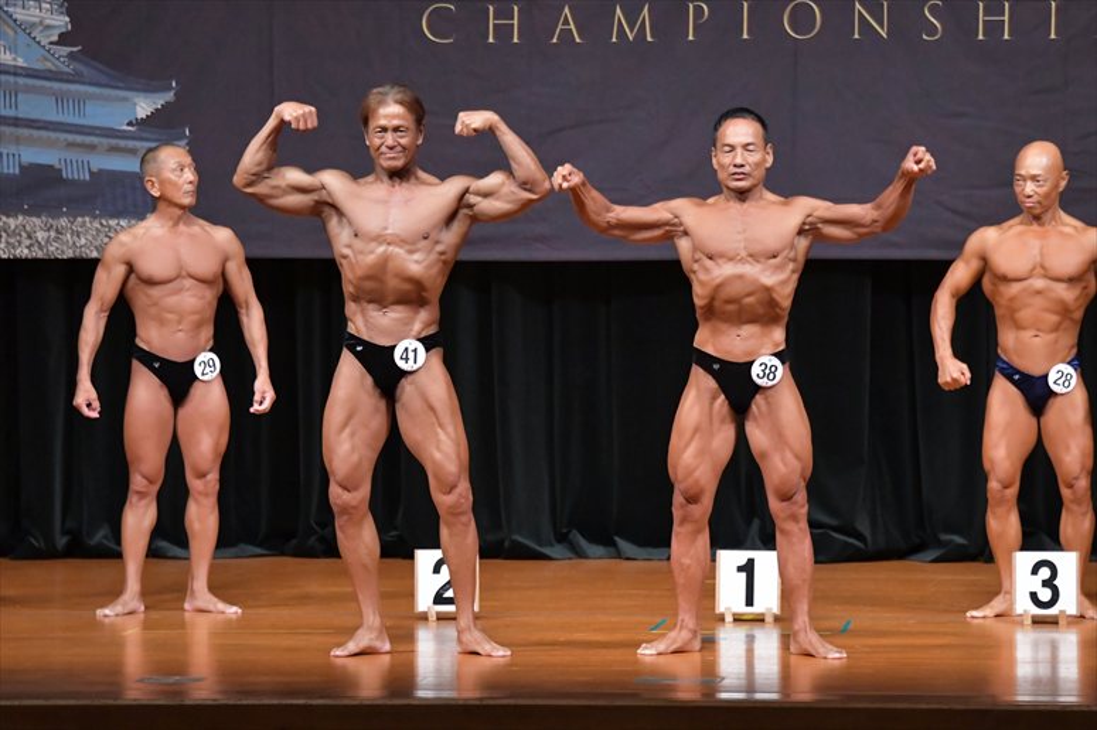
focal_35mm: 225
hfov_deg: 9.2
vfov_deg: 6.1
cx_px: 548
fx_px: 6853
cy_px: 365
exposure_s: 1/400
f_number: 5.6
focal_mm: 150
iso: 6400
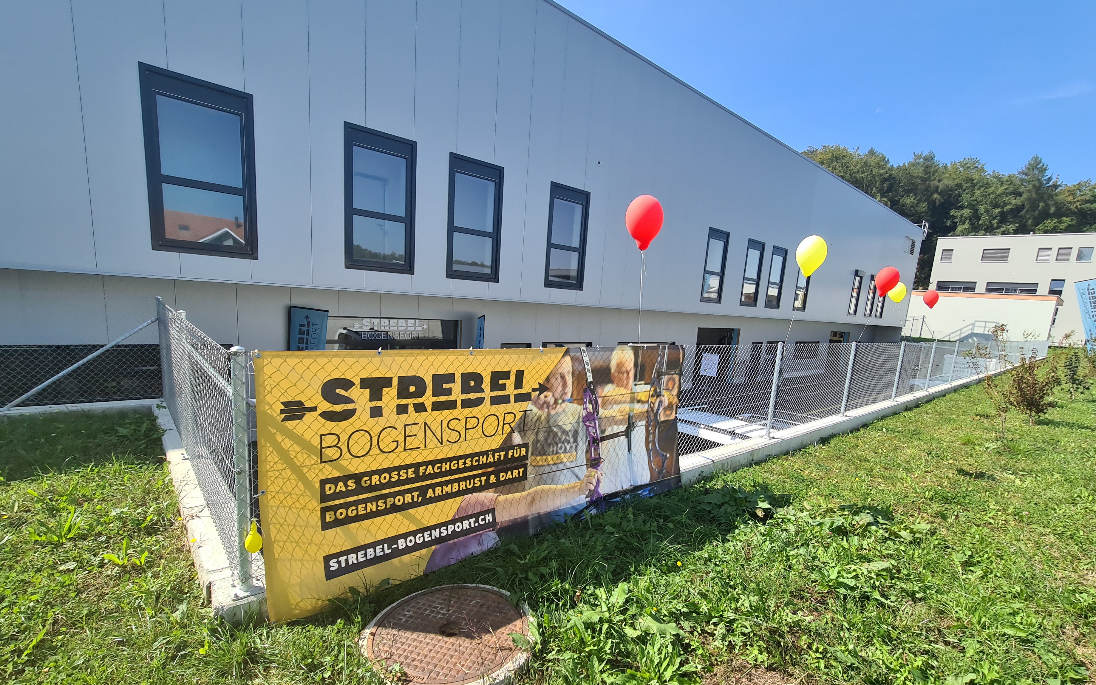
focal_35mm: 15
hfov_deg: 101.2
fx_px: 448
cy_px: 387
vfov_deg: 74.4
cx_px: 592
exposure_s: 1/970
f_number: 2.2
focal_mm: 2.22
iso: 64
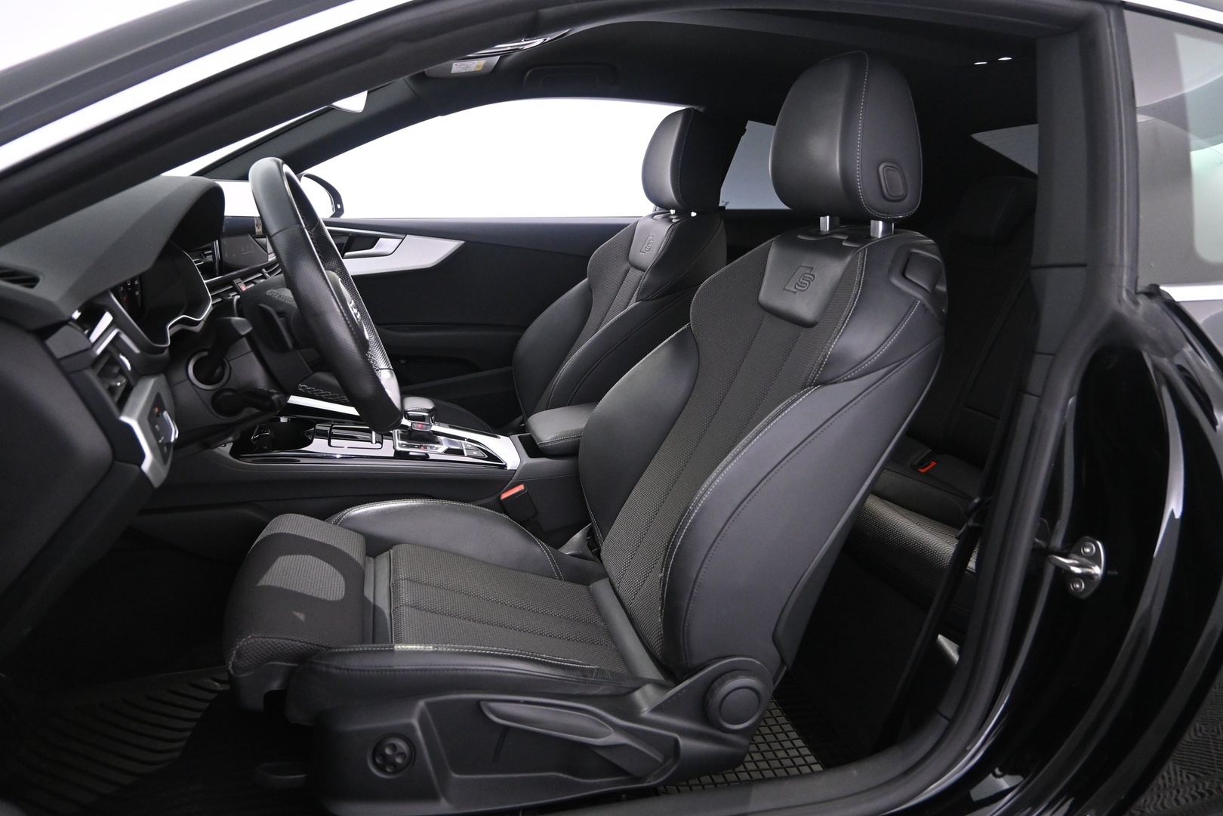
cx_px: 612
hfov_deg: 73.7
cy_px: 408
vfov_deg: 53.1
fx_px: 815
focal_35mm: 24
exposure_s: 1/40
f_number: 3.5
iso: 2500
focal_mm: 16
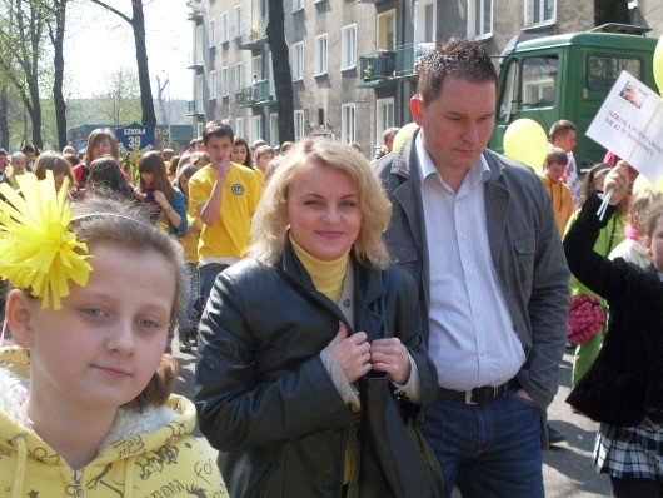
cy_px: 249
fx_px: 1150
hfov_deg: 32.2
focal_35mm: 60
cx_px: 332
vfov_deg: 24.4
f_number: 3.4
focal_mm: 9.9
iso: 80
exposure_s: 1/250
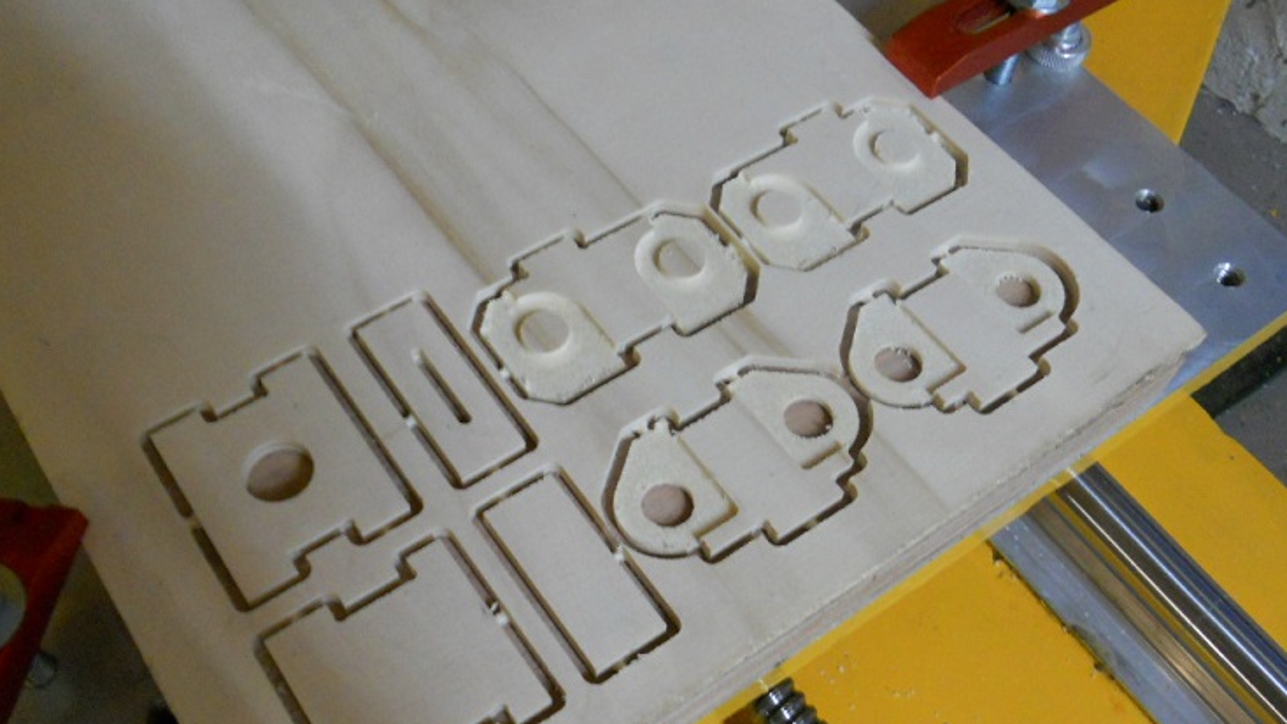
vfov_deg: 31.1
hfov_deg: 52.8
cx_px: 661
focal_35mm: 38
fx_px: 1297
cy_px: 435
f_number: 3.5
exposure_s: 1/8
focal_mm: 5.8
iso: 400
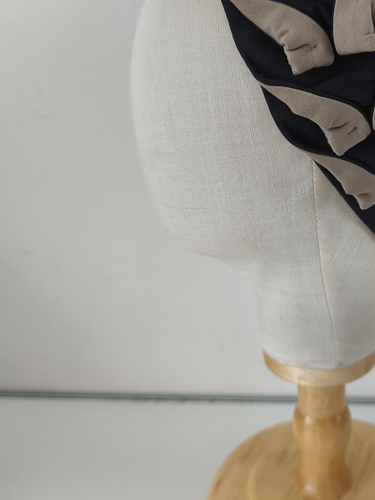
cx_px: 309
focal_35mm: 43
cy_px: 213
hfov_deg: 32.5
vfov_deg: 43.7
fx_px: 621
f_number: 1.65
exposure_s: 1/99.9
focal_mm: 6.14
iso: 400
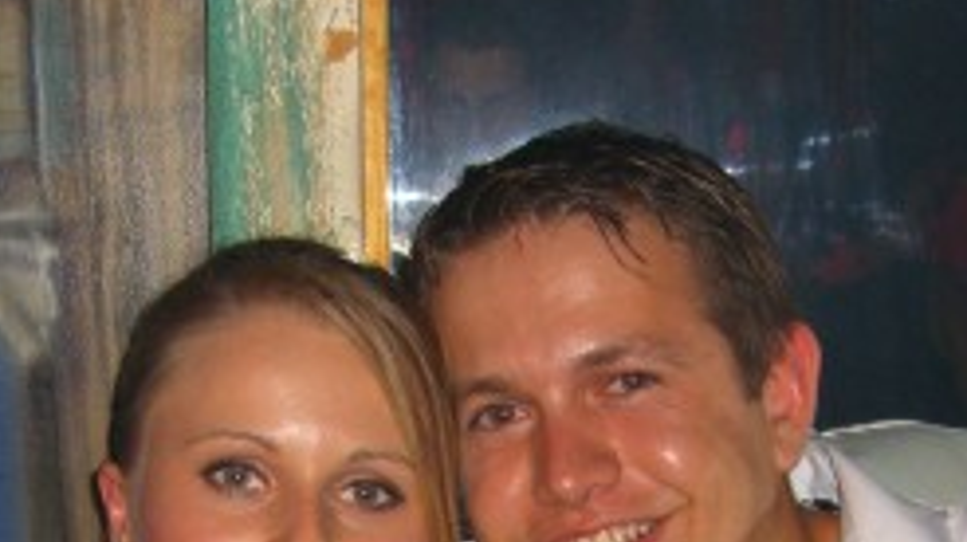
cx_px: 515
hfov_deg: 21.2
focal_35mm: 101
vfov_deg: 11.4
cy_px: 864
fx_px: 2588
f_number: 2.8
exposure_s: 1/60
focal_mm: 7.9
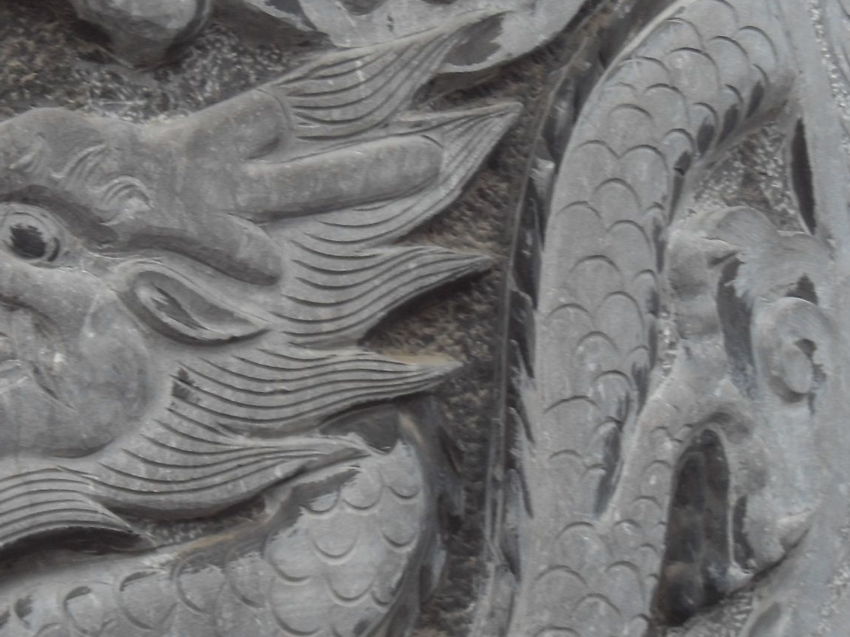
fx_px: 2209
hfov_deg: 21.5
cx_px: 164
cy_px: 379
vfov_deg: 16.4
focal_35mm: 90
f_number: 3.8
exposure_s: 1/60
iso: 160
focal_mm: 8.8
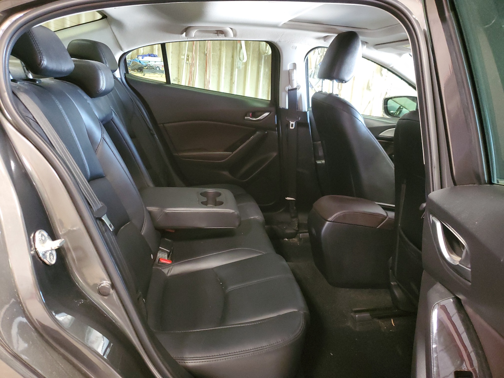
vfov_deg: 53.1
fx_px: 379
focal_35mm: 26
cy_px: 189
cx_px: 252
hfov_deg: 67.3
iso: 417
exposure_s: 1/15
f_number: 1.5
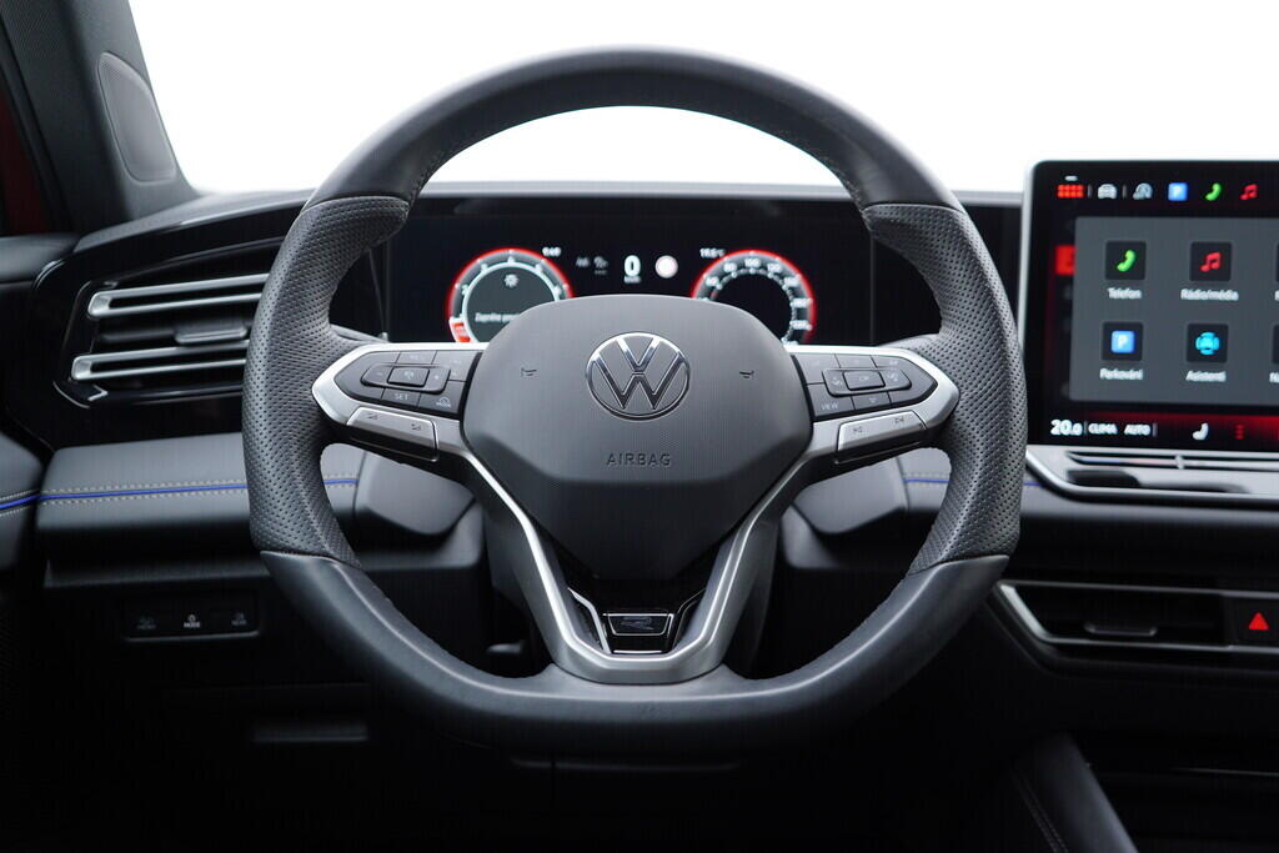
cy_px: 426
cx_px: 640
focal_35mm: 36
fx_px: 1279
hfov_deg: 53.1
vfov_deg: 36.9
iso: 160
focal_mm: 24
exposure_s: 1/40
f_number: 2.8
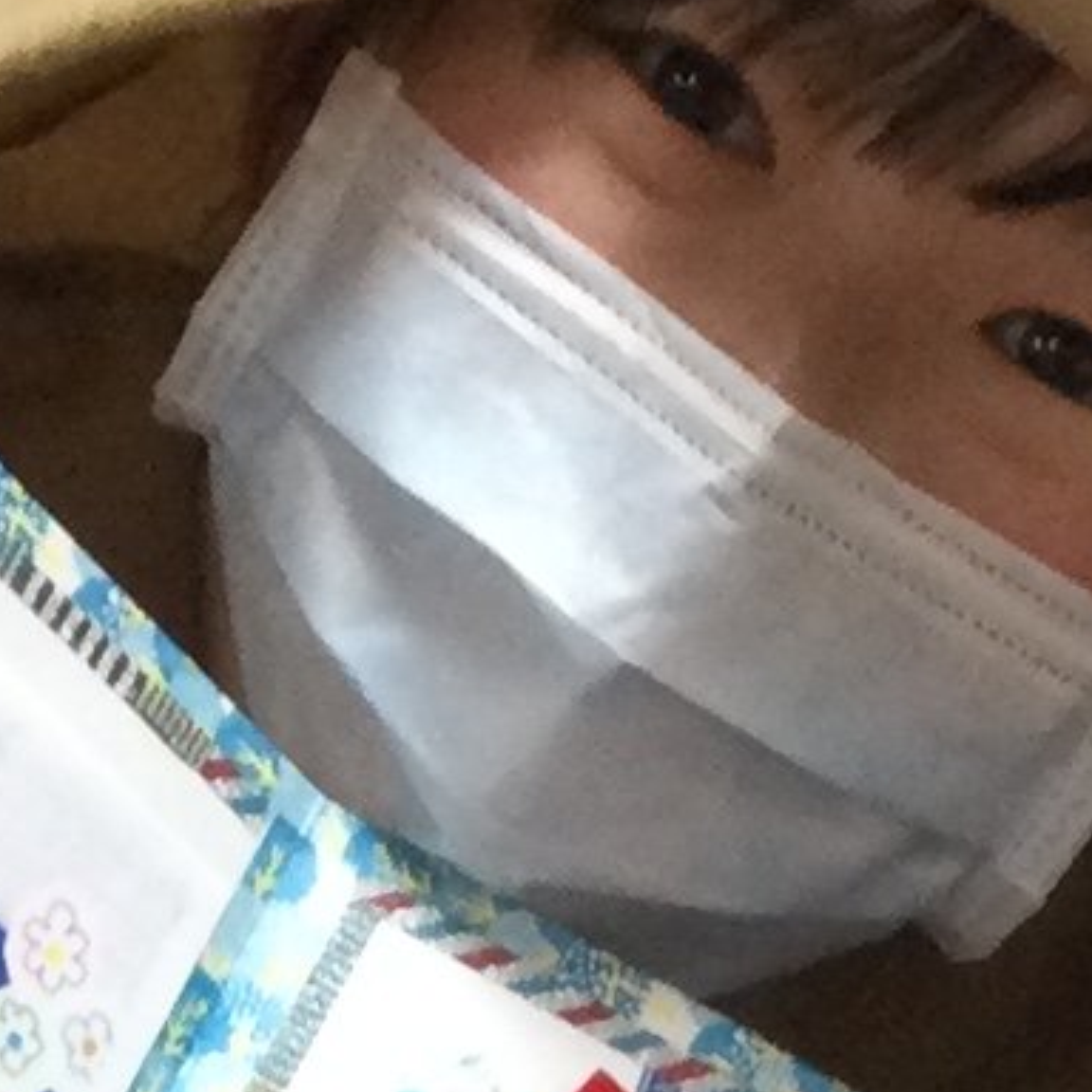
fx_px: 8316
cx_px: 663
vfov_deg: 7.2
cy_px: 2252
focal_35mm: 233
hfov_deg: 7.5
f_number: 2.4
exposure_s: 1/30
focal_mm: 3.3
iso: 64
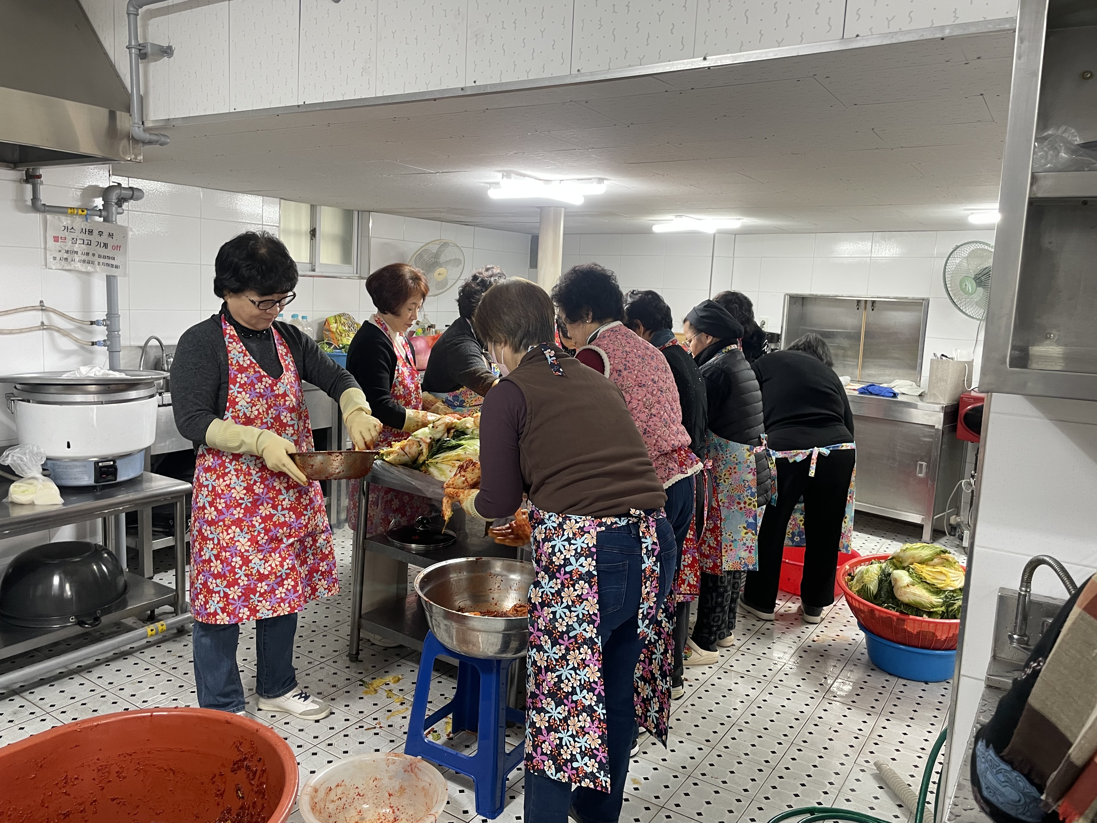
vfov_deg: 53.1
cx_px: 548
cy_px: 412
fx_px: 824
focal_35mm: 26
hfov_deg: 67.3
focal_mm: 4.2
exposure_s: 1/60
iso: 80
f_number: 1.6
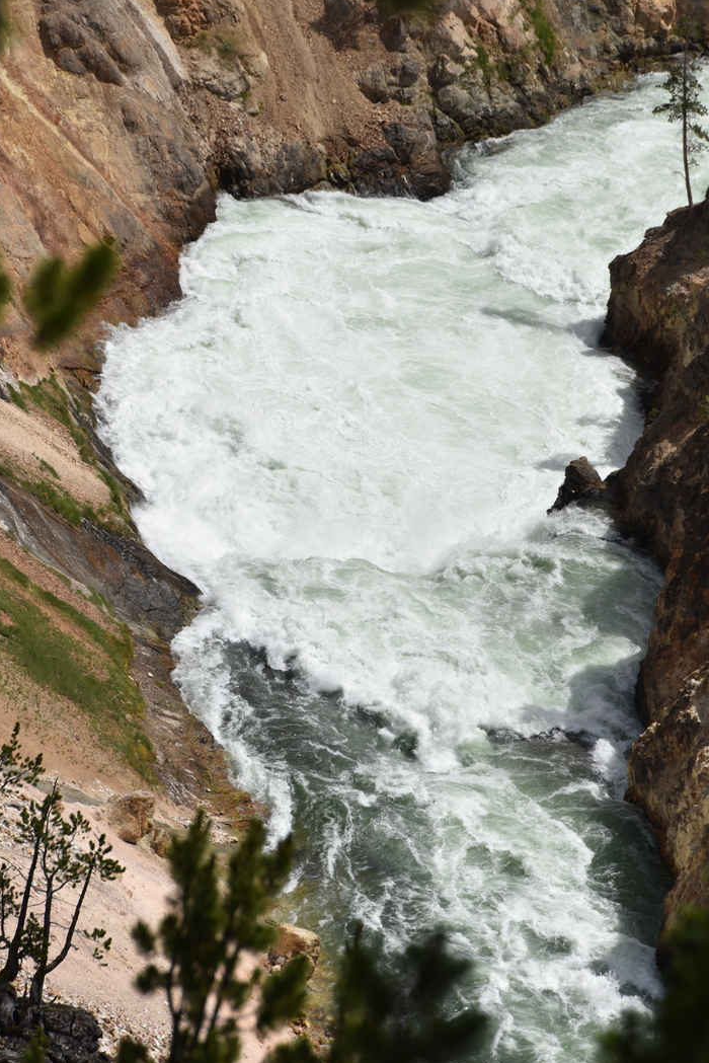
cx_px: 412
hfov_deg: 4.5
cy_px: 444
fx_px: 9004
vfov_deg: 6.8
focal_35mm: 305
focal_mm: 250
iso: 100
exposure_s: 1/500
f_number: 9
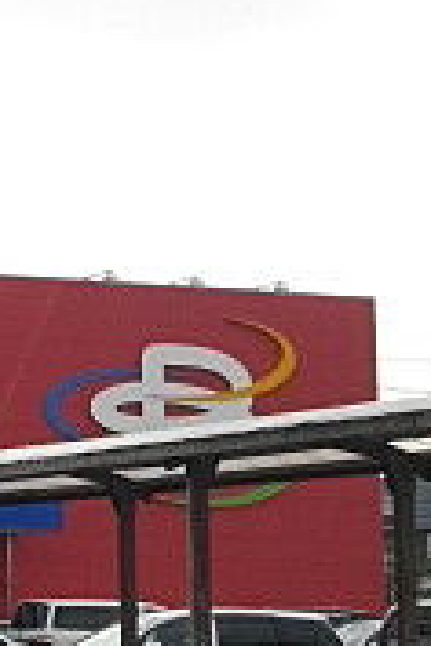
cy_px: 296
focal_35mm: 147
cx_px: -478
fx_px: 2640
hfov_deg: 8.7
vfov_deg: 14.0
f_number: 9.9
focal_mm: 7.1
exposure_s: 1/100
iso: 100
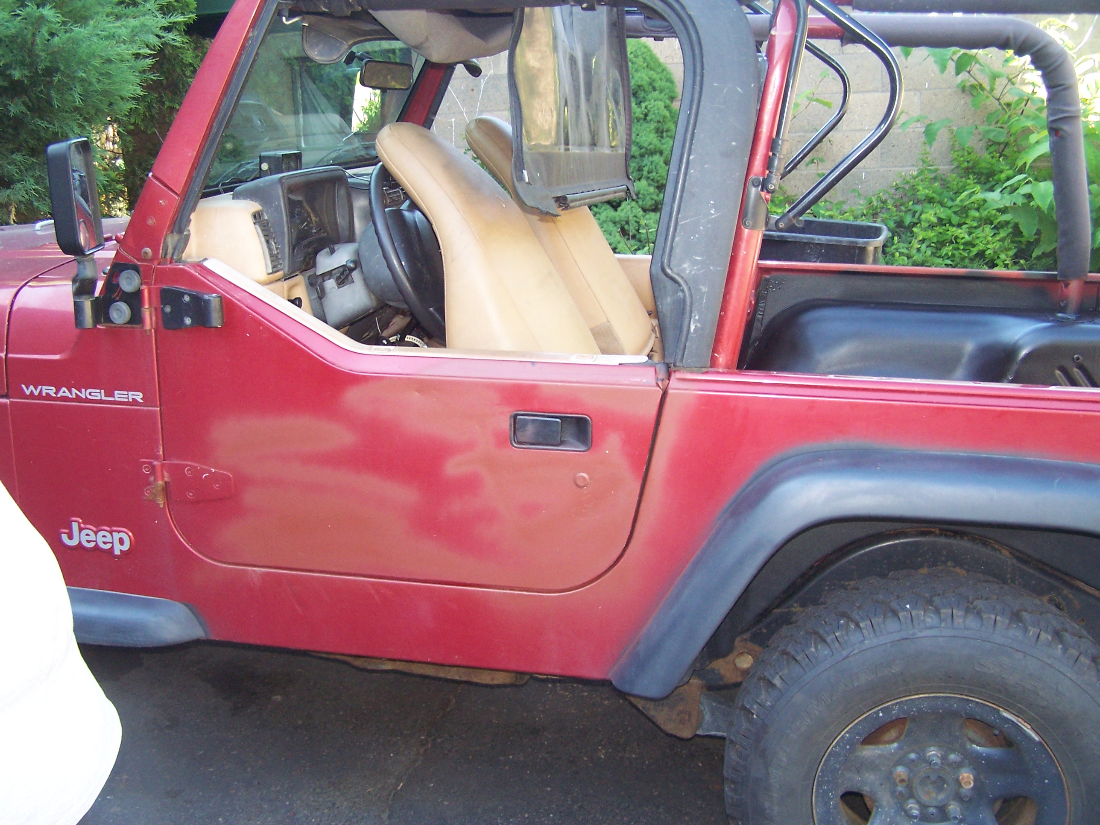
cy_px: 412
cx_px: 550
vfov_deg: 37.7
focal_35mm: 38
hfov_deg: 49.0
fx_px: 1208
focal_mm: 6.3
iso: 140
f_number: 2.8
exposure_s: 1/90
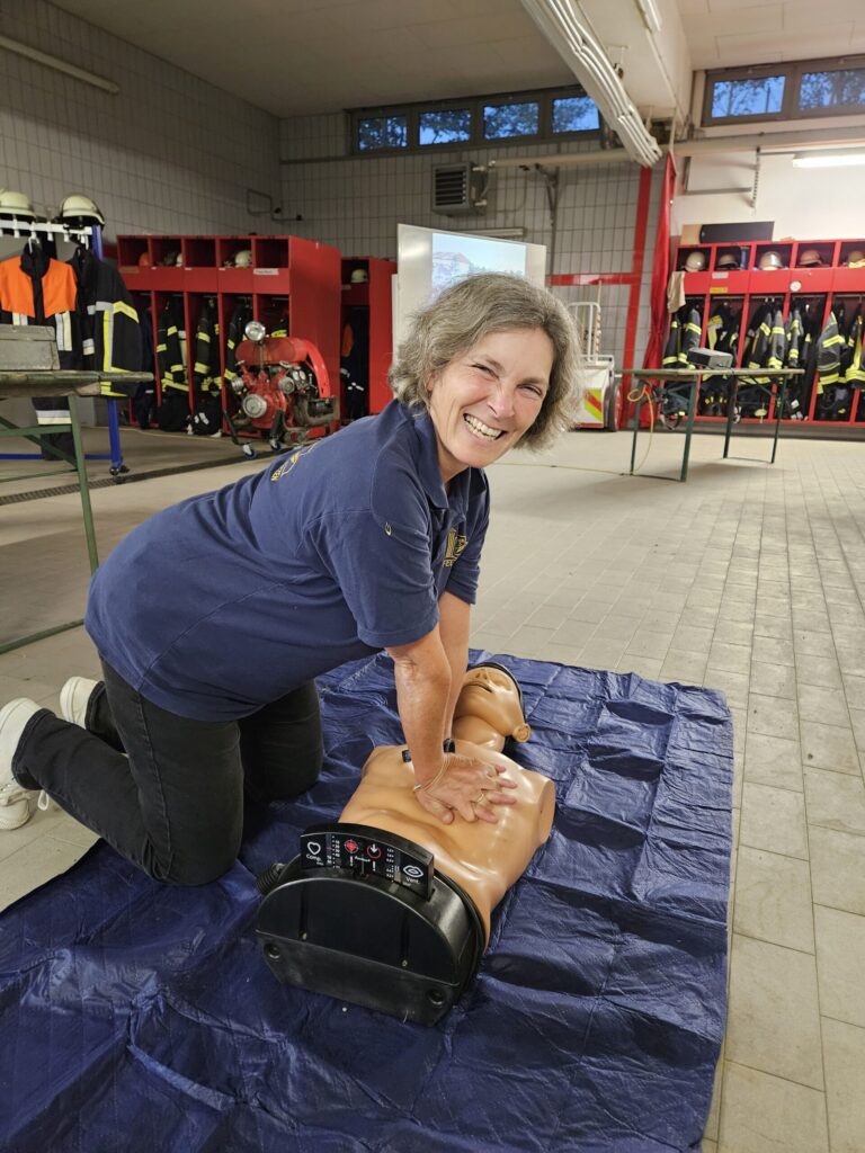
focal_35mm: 23
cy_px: 576
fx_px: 766
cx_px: 432
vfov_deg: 73.9
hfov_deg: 58.9
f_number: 1.8
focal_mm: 5.4
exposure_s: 1/25
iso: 1000
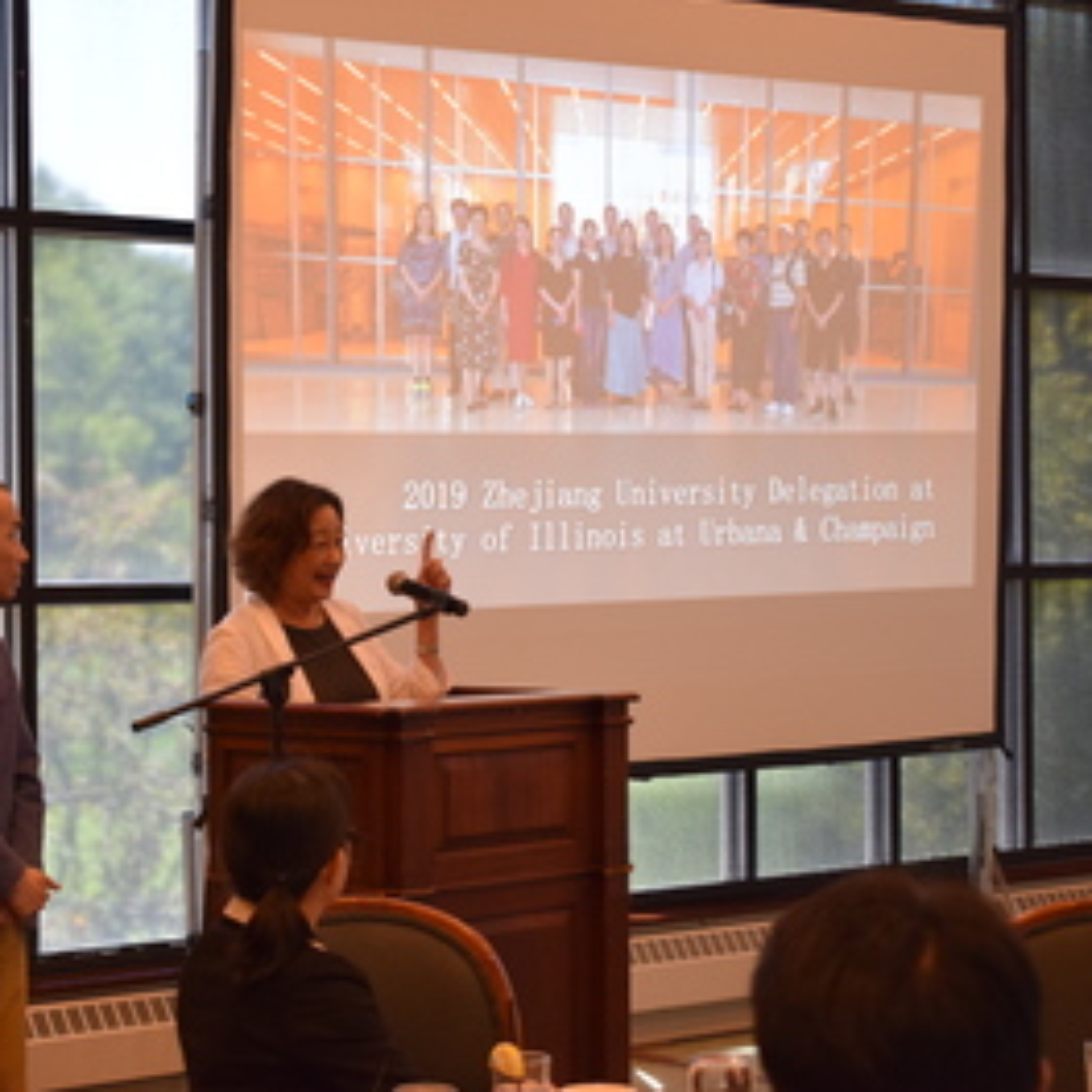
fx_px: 3176
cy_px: 544
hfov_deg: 19.5
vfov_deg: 19.5
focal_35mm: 89
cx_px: 434
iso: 1600
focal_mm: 46
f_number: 5.3
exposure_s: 1/60
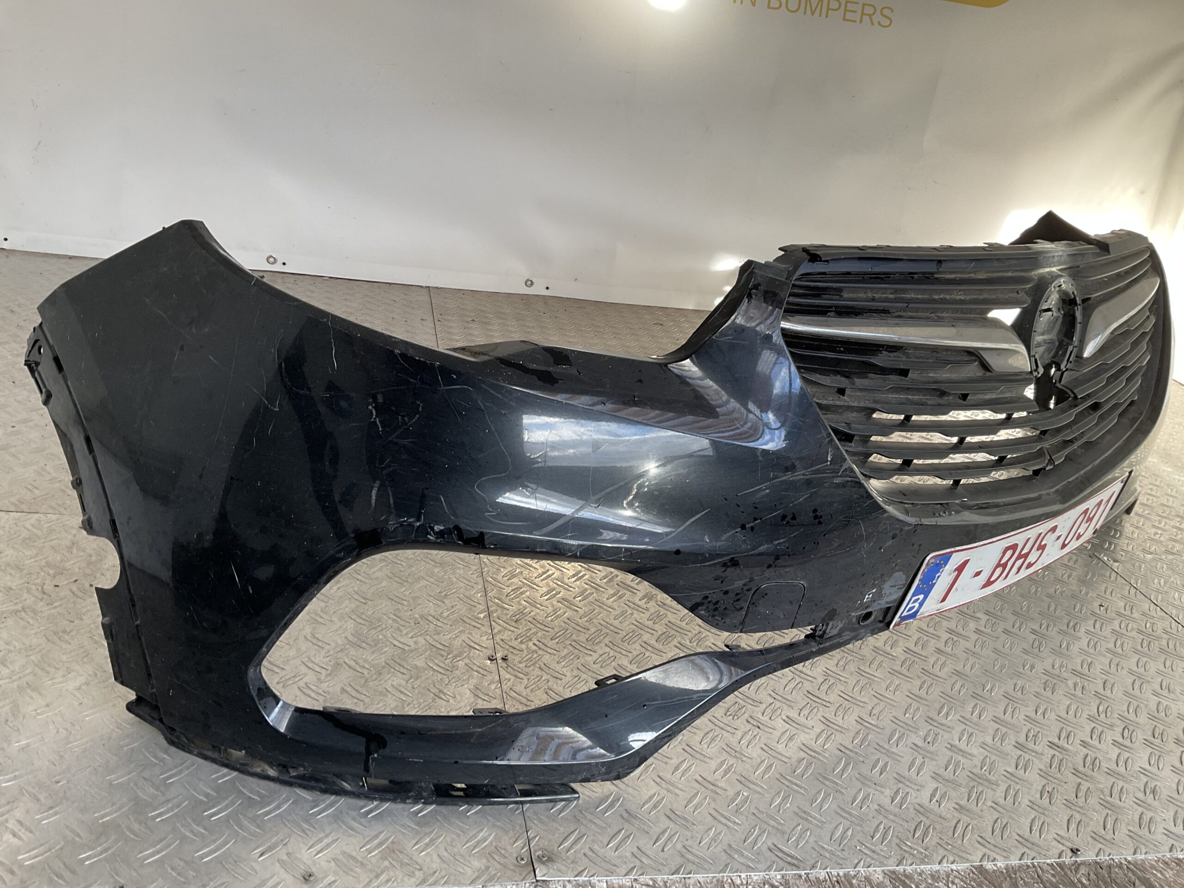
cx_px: 592
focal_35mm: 29
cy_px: 444
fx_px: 992
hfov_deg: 61.7
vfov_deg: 48.2
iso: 32
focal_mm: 3
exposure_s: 1/100
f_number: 1.8
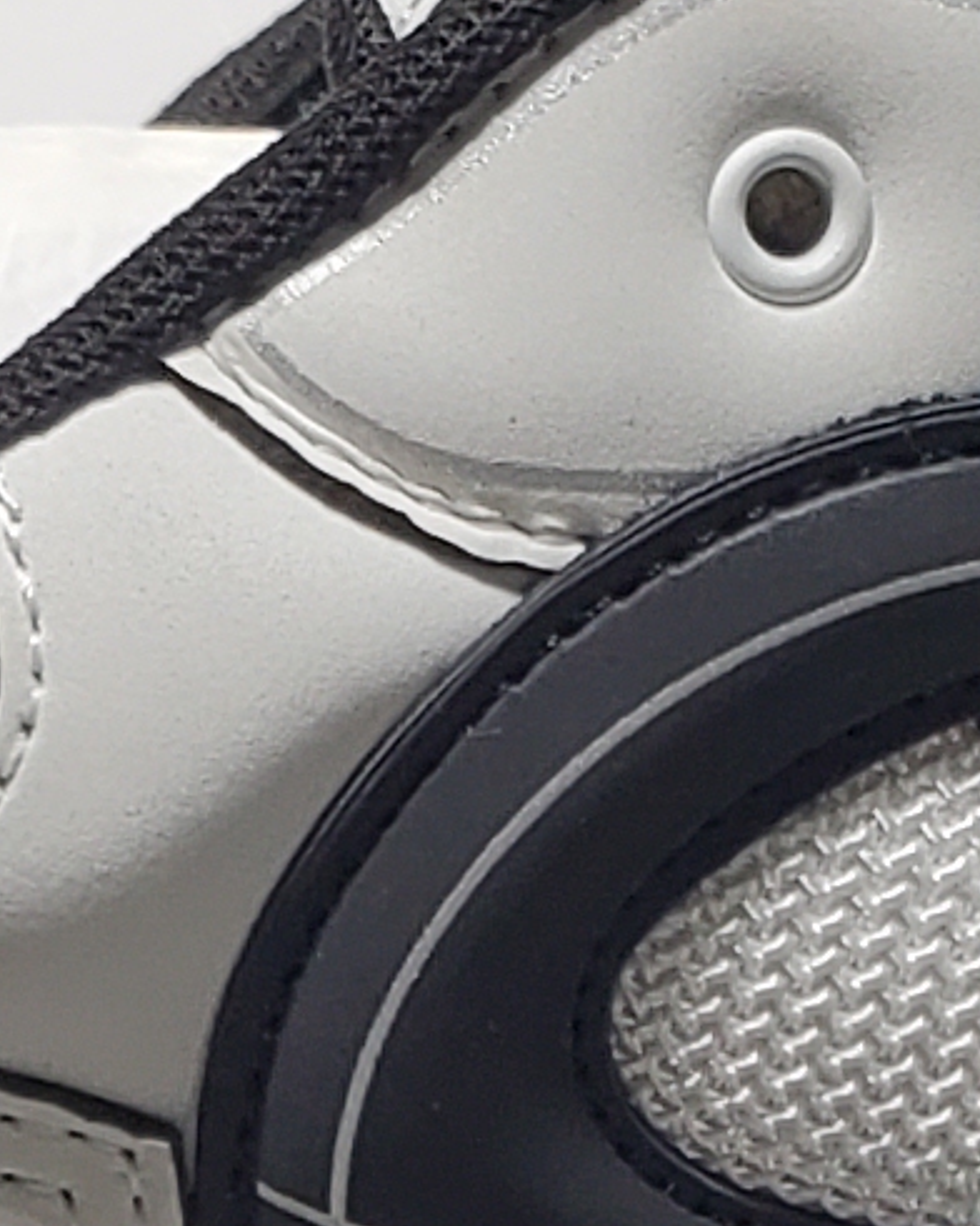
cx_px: 1348
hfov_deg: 7.3
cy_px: 2705
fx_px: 7577
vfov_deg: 8.6
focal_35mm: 209
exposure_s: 1/174
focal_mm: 4.3
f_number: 2.4
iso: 50
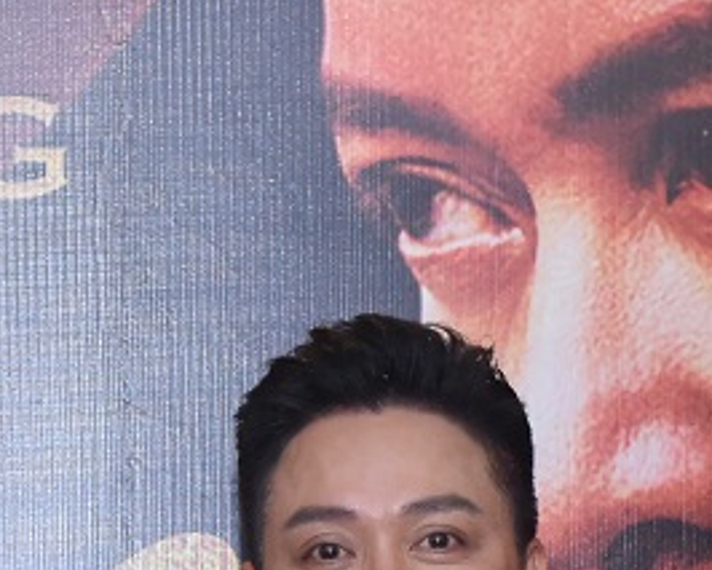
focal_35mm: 296
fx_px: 6240
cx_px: 78
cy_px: 1092
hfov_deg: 6.5
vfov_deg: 5.1
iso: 1600
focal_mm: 56
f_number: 2.8
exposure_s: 1/160
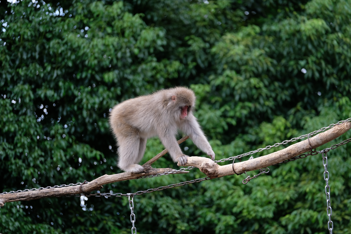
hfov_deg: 9.8
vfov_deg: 6.5
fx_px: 2047
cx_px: 176
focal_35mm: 210
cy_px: 117
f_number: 2.8
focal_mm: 140
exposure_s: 1/750
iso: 400
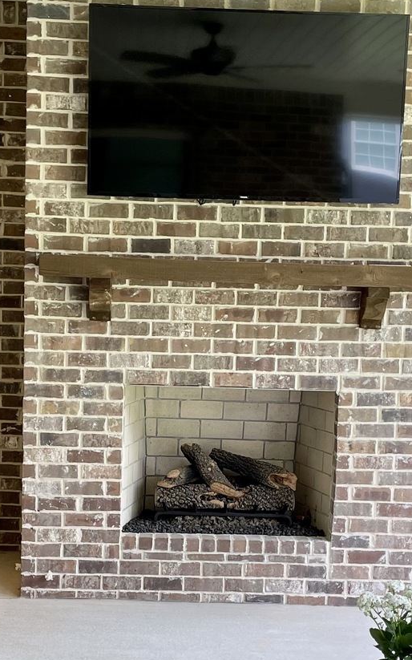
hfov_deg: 19.4
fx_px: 1204
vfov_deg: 30.3
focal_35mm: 67
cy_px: 463
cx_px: 175
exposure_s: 1/120
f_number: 1.6
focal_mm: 4.2
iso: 50
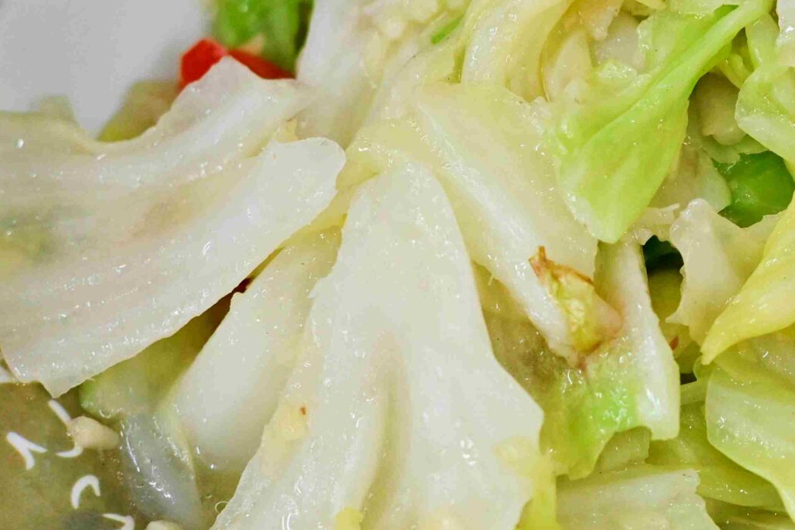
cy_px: 205
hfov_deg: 11.0
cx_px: 738
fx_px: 4085
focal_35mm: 185
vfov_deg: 7.4
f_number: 3.2
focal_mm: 50
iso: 640
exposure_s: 1/160
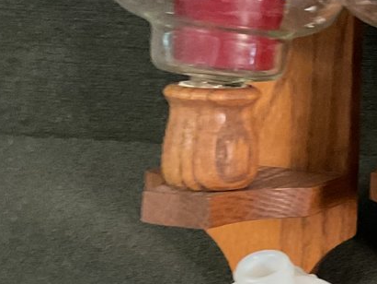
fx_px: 1166
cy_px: 121
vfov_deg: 13.8
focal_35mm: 107
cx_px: 640
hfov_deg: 16.1
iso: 250
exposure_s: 1/40
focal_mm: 3
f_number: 1.8
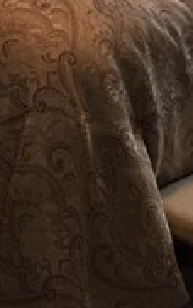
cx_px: -5
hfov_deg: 7.6
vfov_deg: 11.8
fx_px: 1454
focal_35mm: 173
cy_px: -64
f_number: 2.2
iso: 100
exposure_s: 1/15
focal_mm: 4.15
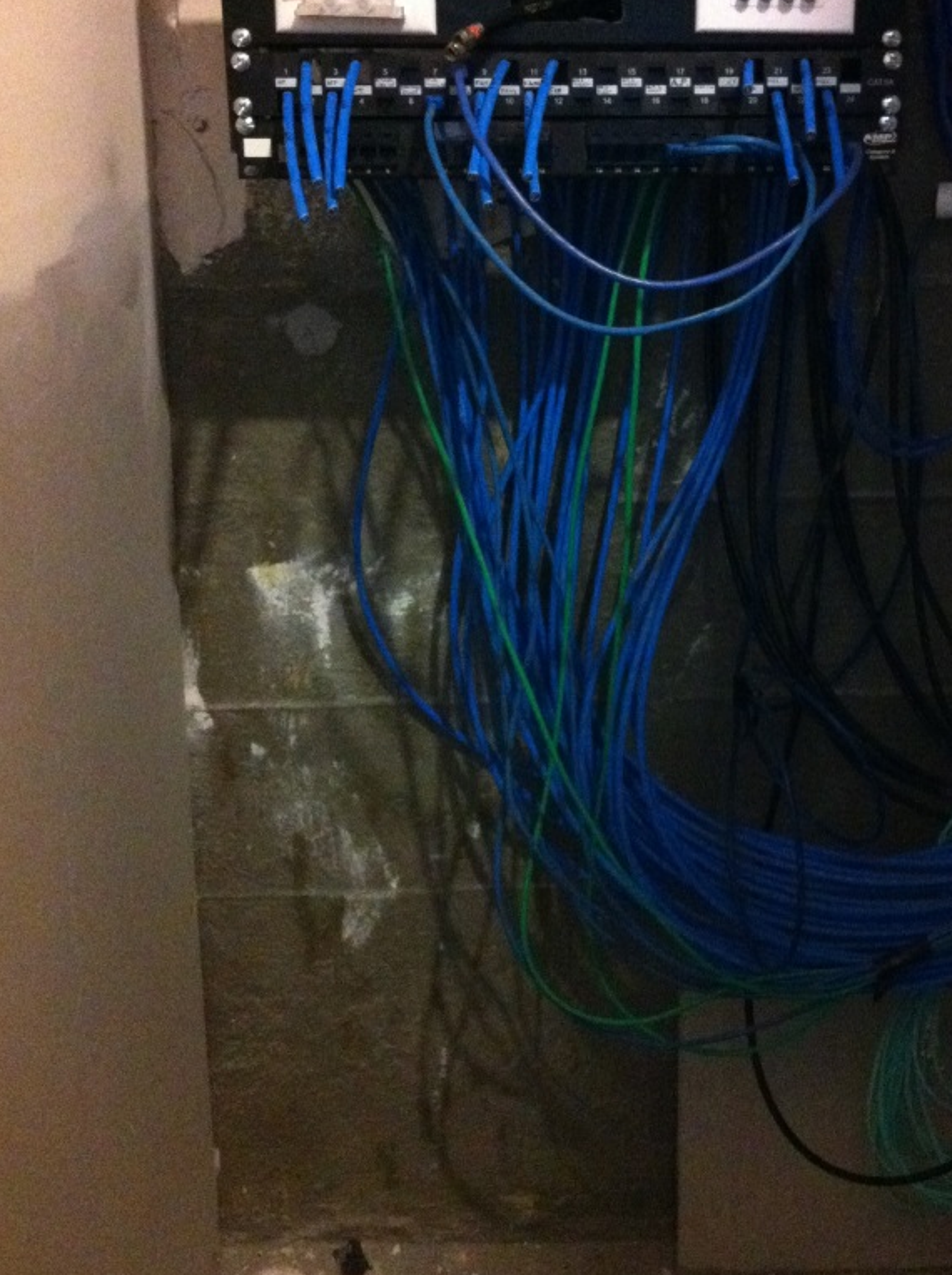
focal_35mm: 47
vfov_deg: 40.4
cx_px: 602
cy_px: 535
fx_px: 1728
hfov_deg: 30.7
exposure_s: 1/15
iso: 1000
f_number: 2.8
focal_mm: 3.85
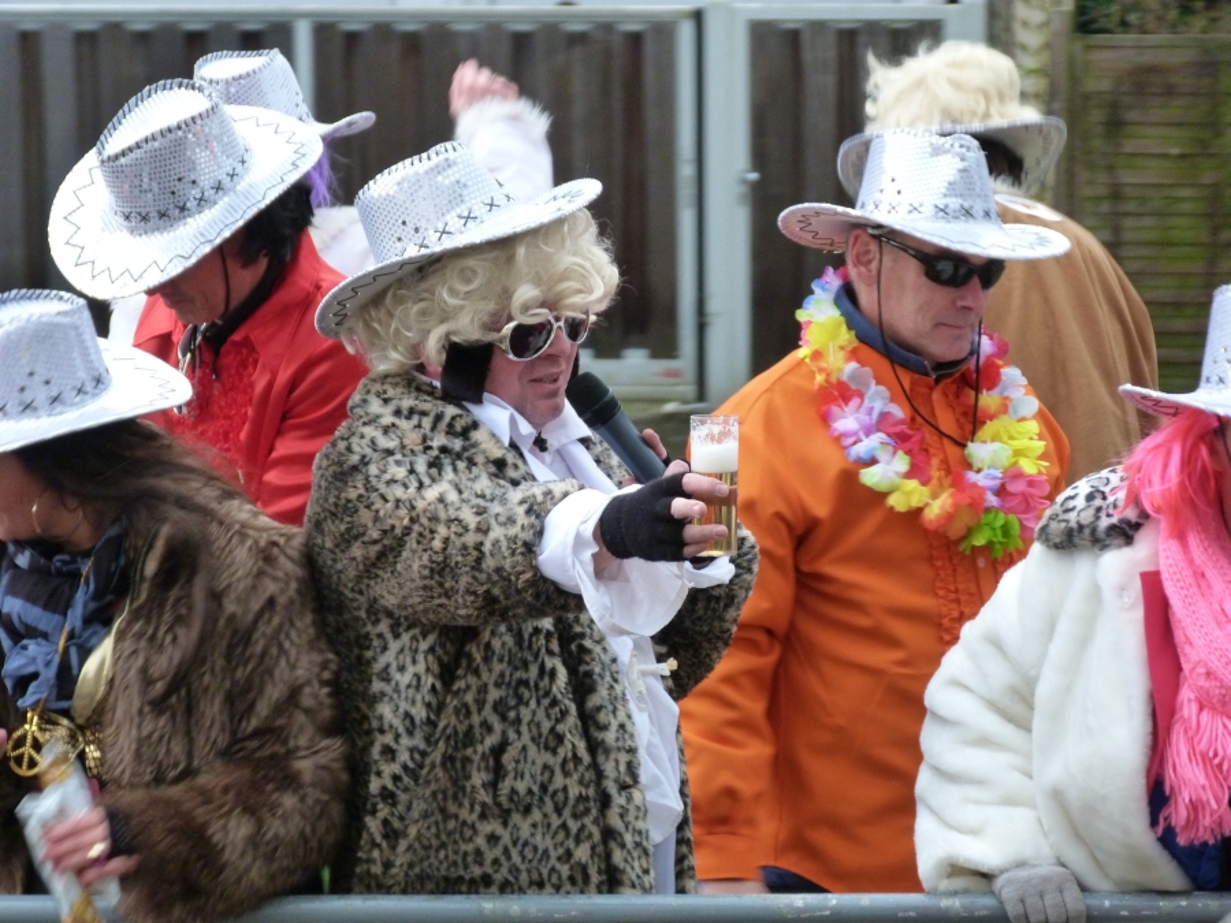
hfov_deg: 10.7
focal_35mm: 184
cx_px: 616
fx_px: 6543
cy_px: 462
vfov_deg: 8.1
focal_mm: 33.2
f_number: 3.8
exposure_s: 1/40
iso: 400
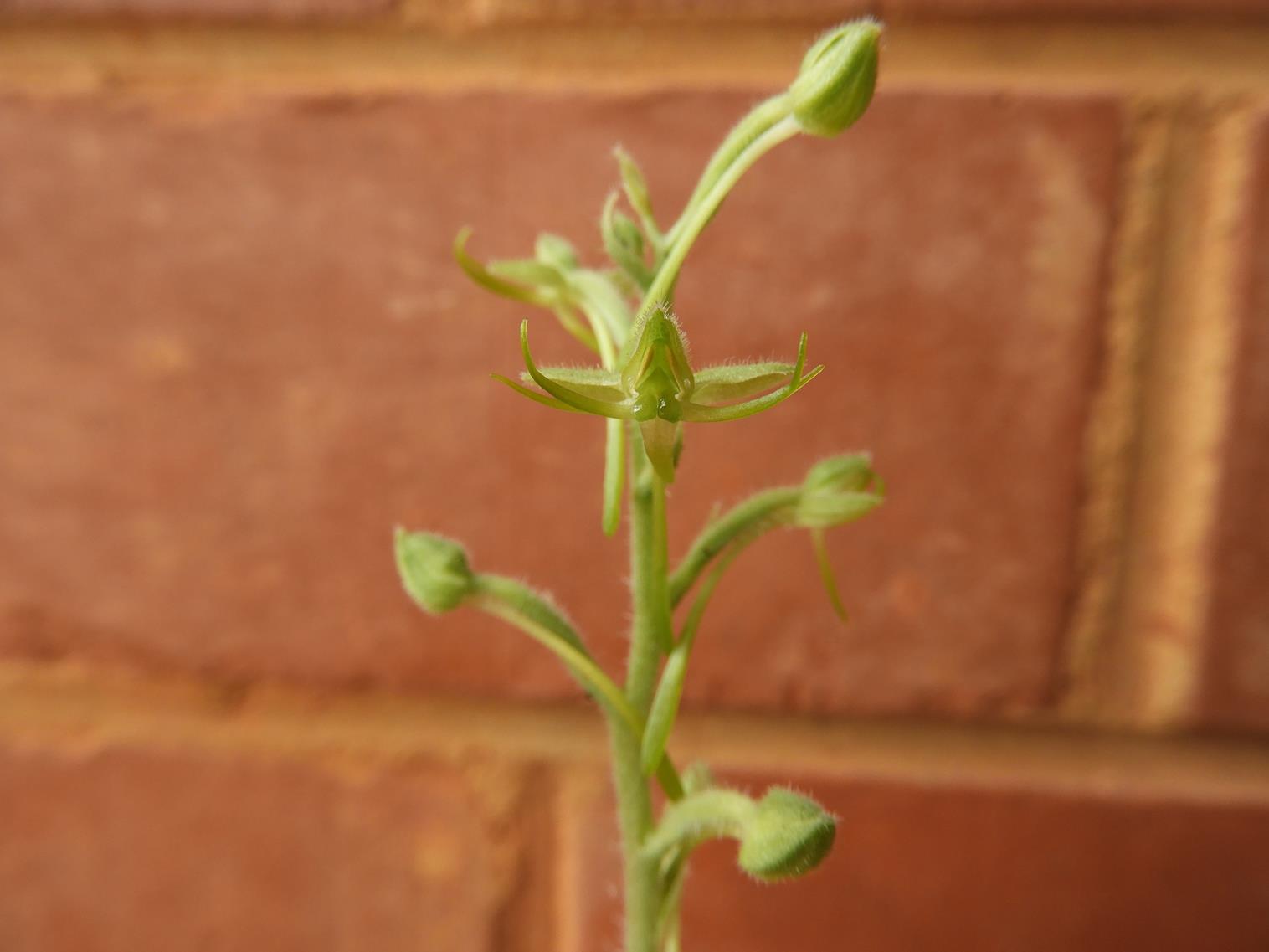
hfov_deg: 71.6
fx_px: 880
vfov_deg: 56.8
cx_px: 634
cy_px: 476
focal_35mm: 24
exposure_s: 1/100
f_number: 3.3
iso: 100
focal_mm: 4.3
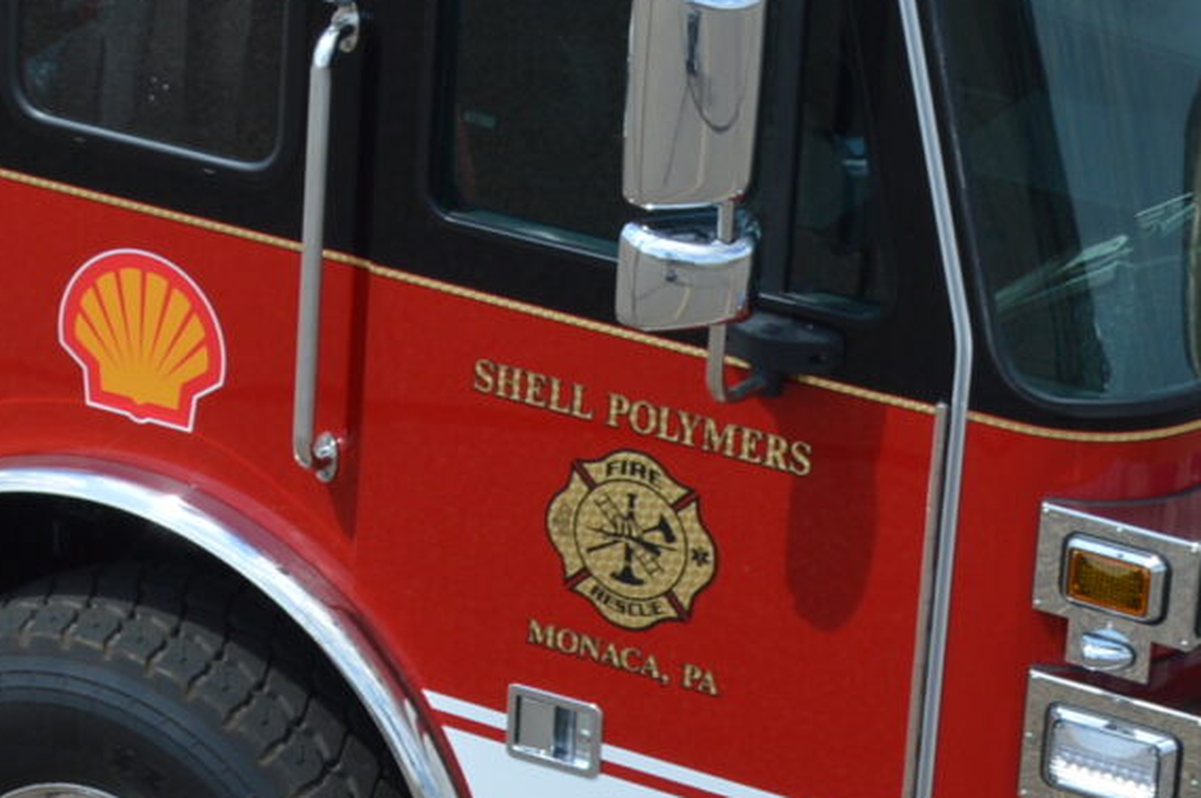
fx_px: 5398
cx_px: -572
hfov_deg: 12.1
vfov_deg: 8.4
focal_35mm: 162
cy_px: 59
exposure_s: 1/250
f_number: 8
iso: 100
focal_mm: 24
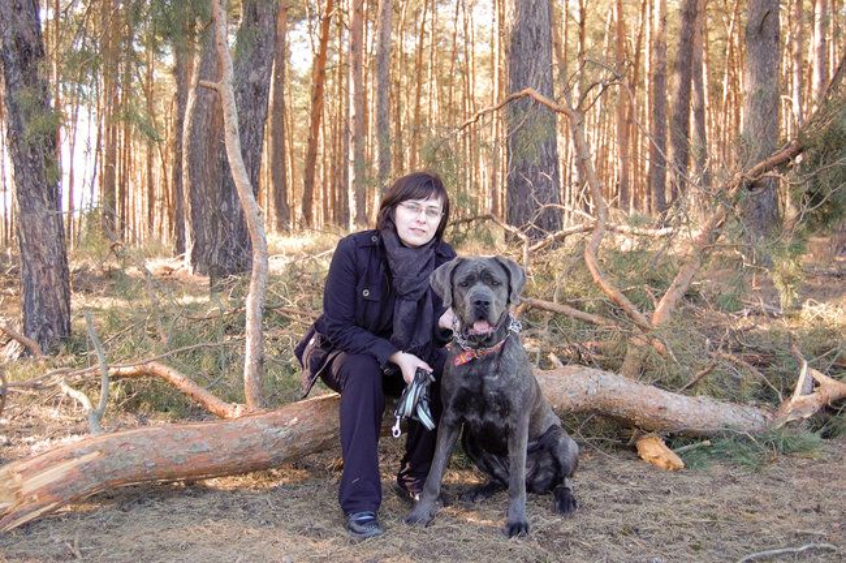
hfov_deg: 42.4
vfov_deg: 28.9
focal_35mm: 46
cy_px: 282
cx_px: 423
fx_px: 1092
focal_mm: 31
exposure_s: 1/80
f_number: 4.5
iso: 400
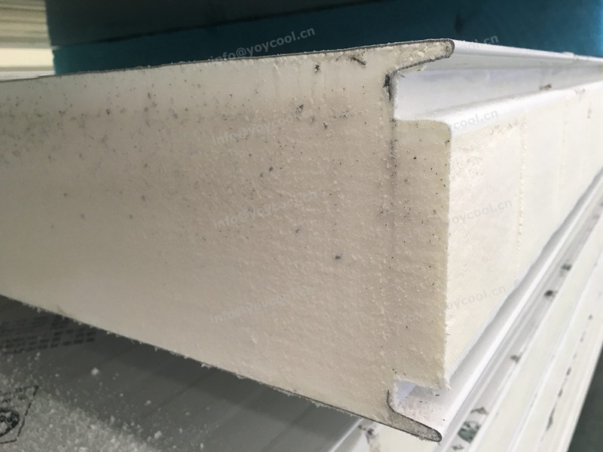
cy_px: 226
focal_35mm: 29
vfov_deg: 48.2
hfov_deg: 61.7
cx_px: 302
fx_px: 505
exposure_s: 1/33
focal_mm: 4.15
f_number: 2.2
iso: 40
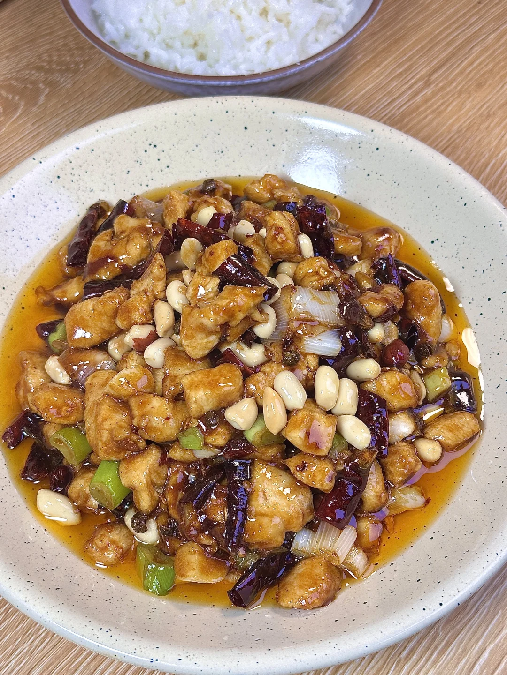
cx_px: 254
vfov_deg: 39.7
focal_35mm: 48
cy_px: 338
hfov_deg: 30.3
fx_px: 937
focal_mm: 6.86
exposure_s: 1/843
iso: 64
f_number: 1.78
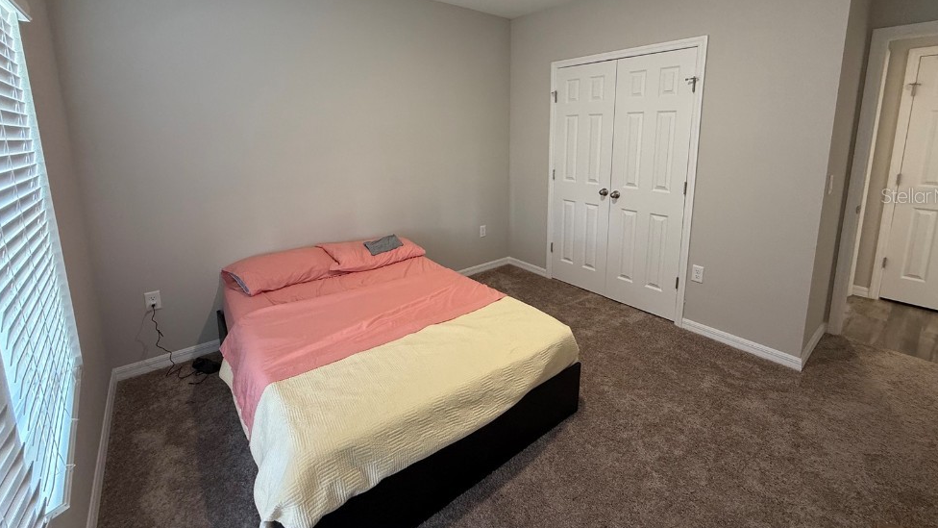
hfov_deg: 99.4
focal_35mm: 16
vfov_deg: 66.0
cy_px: 195
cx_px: 480
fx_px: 398
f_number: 2.2
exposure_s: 1/60
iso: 200
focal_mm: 2.22
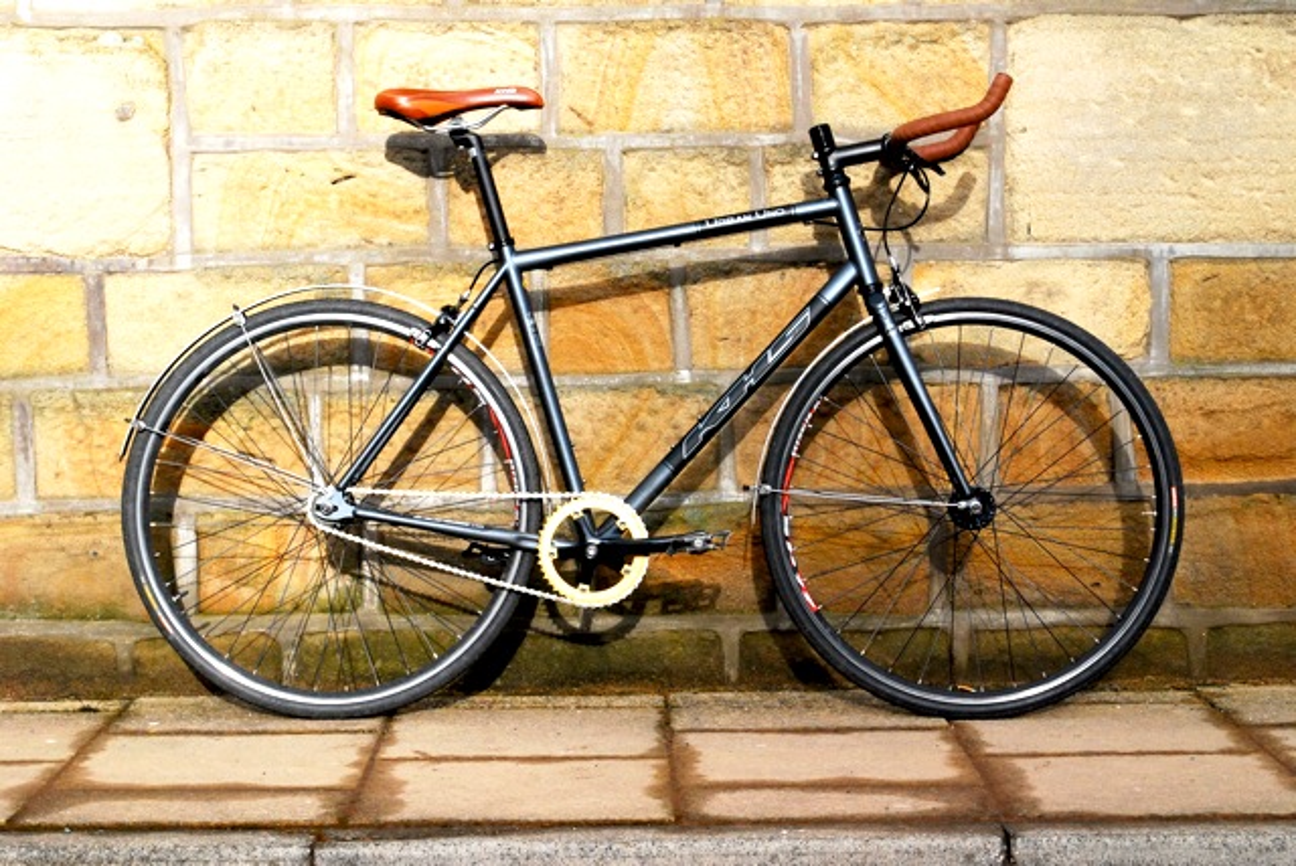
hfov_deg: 24.6
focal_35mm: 82
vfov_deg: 16.6
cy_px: 433
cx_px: 648
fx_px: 2973
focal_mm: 55
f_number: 13
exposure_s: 1/500
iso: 800
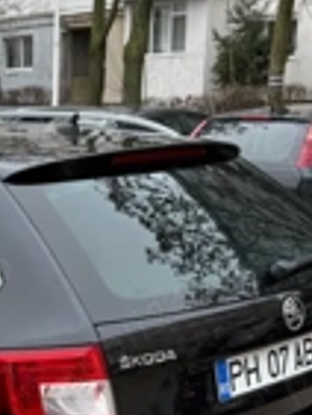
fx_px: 816
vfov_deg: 27.6
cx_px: -24
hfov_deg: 20.7
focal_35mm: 68
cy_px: 362
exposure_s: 1/194
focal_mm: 6.76
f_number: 1.78
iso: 64
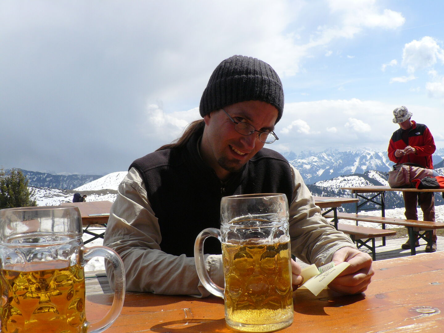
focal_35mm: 36
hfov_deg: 51.4
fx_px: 462
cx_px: 222
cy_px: 166
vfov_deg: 39.7
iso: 100
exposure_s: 1/400
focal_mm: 6
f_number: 6.3
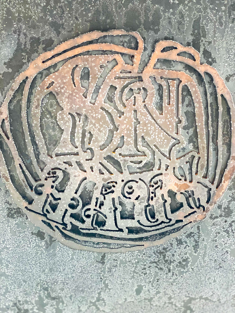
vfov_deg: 36.8
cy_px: 156
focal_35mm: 52
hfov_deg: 28.0
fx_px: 471
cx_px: 118
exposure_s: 1/40
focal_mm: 6
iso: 400
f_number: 2
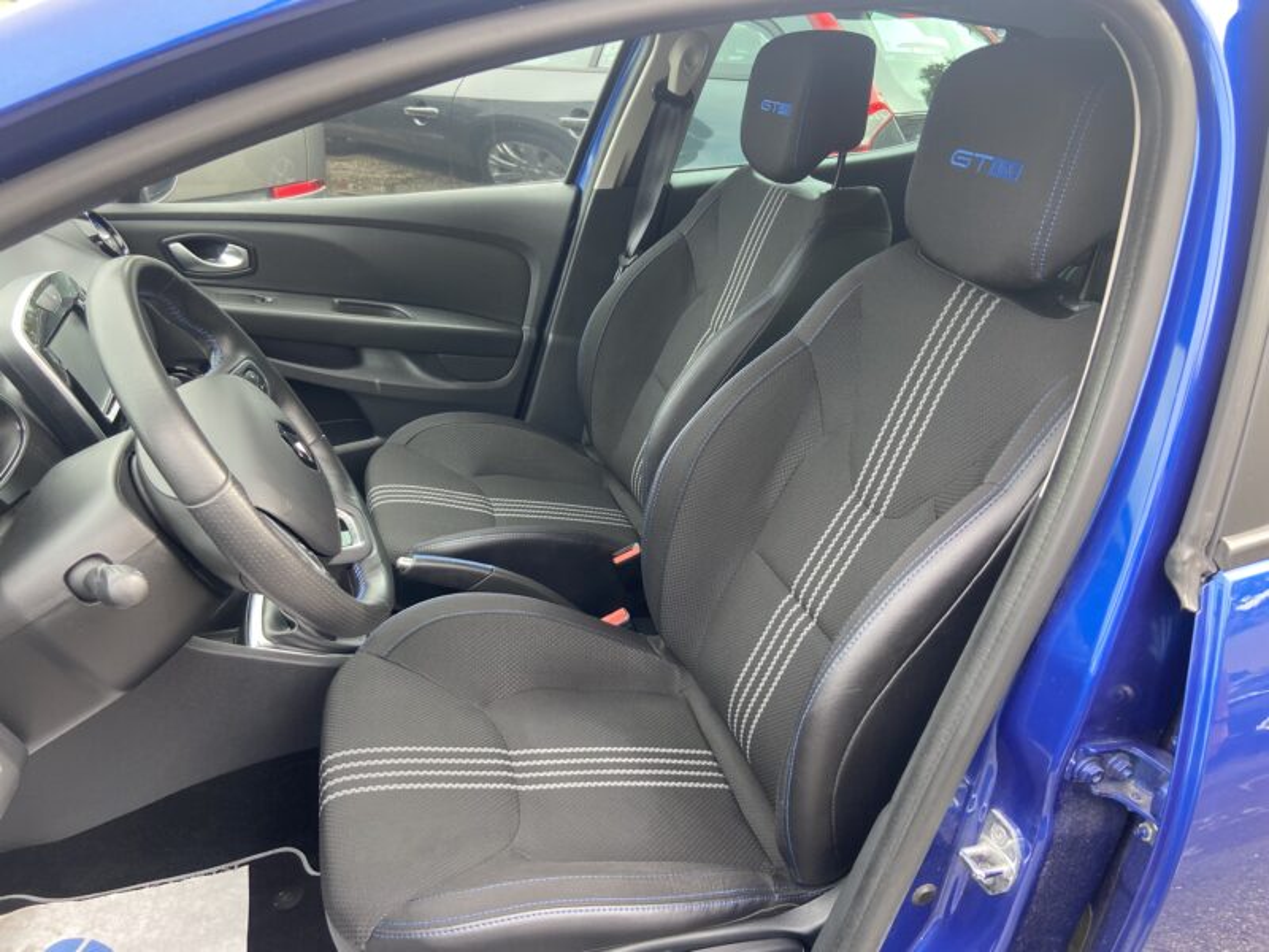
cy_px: 476
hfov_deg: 67.3
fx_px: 953
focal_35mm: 26
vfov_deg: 53.1
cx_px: 634
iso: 64
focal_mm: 4.25
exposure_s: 1/121
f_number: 1.8
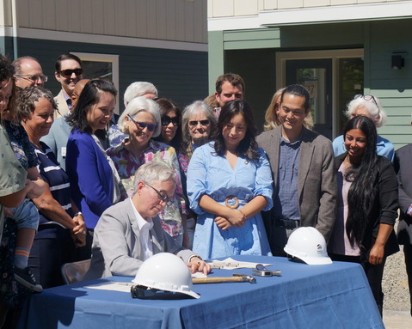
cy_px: 164
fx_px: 1141
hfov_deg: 20.5
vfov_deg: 16.4
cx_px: 222
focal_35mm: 94
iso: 100
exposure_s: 1/400
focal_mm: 55
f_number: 9
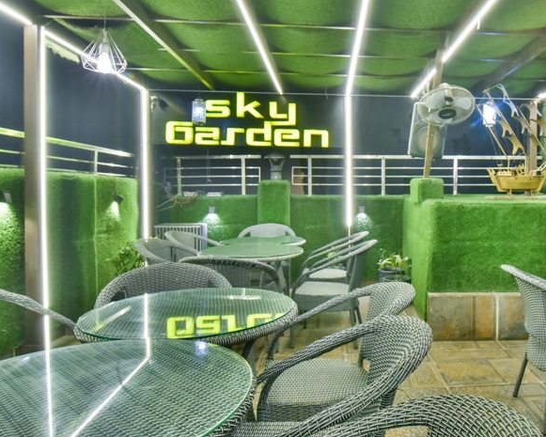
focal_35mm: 28
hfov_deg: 59.9
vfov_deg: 51.4
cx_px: 386
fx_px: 453
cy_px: 188
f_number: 9
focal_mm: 16
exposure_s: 1/60
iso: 5000
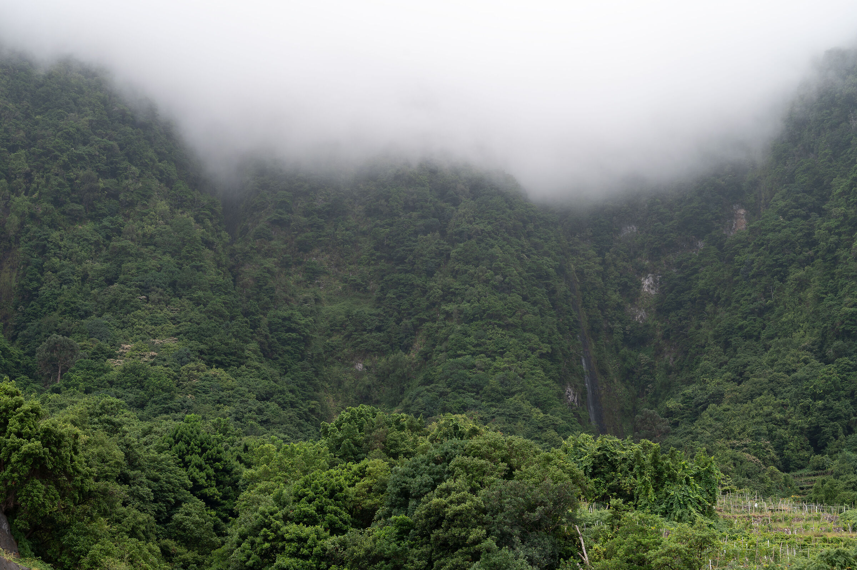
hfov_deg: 42.8
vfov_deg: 29.2
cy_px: 285
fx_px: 1094
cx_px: 428
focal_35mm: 46
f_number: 8
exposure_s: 1/125
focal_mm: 46
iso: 200
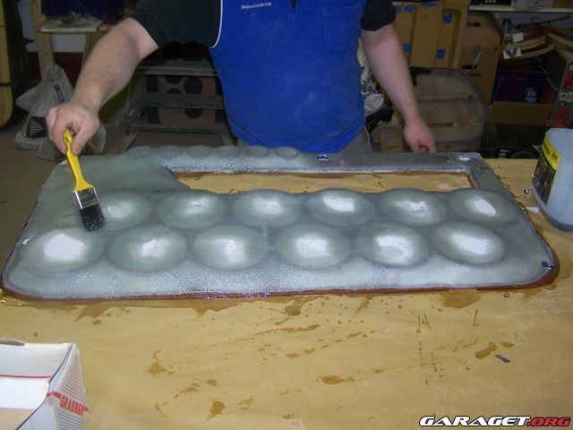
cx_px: 286
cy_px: 215
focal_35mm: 38
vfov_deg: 37.7
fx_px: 629
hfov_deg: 49.0
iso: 80
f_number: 2.8
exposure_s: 1/60
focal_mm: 6.3
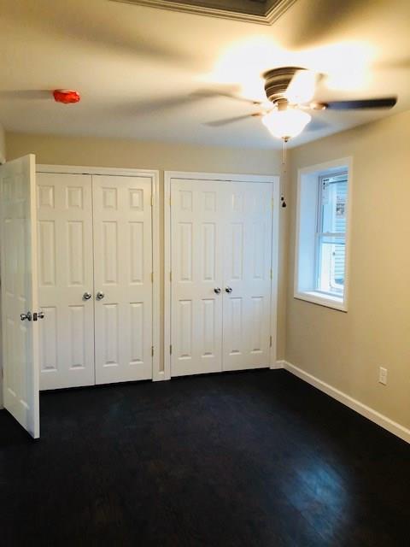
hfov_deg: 49.7
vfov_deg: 63.4
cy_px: 274
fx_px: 442
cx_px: 205
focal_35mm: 28
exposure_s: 1/15
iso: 80
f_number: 1.8
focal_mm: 3.99
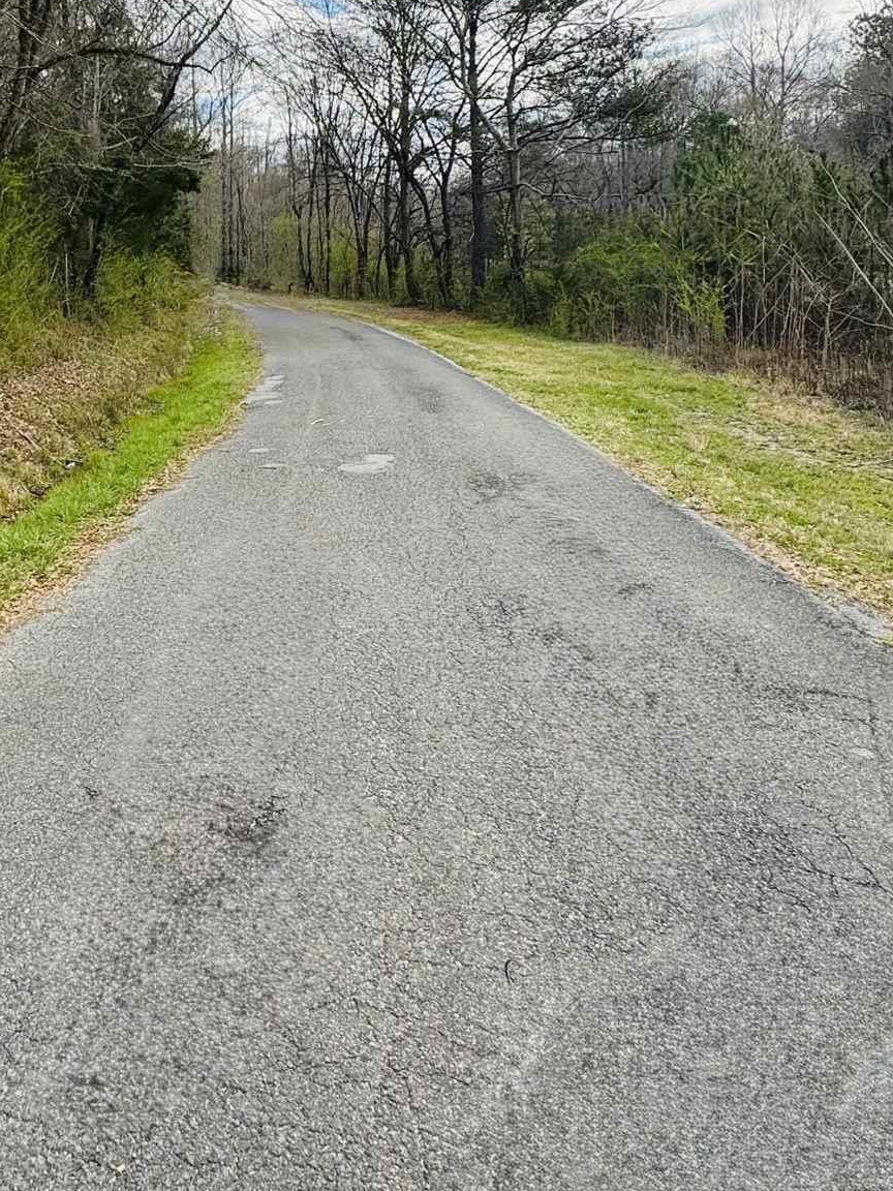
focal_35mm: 28
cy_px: 283
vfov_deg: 59.7
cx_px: 82
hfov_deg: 45.0
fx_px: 963
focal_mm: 2.22
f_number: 2.2
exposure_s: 1/587
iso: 40
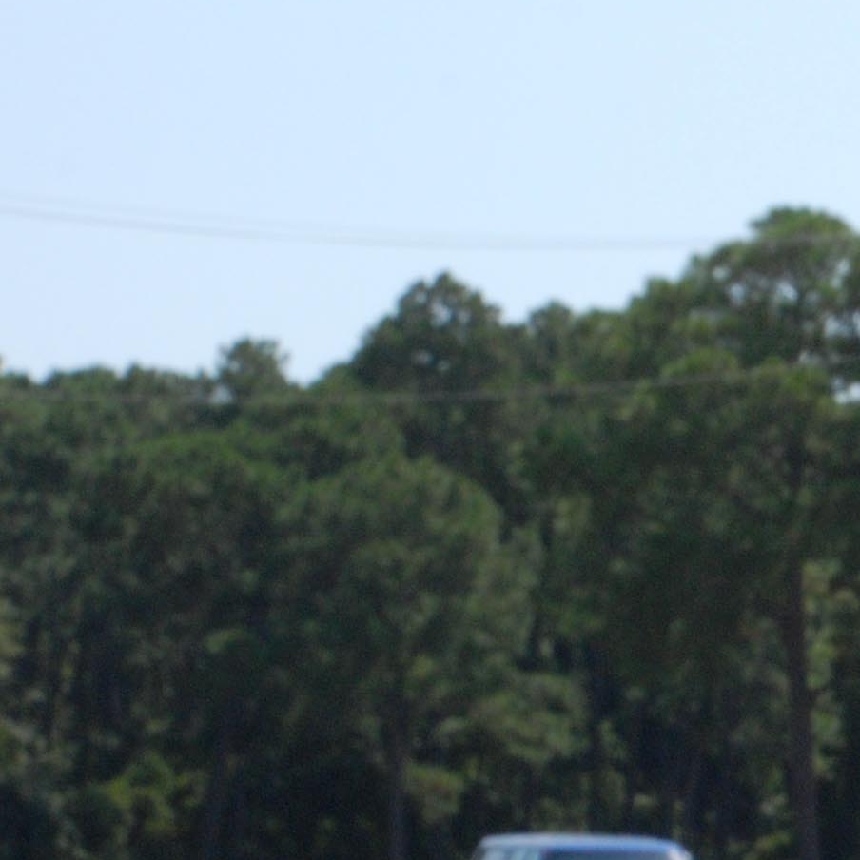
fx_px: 8910
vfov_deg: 5.5
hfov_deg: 5.4
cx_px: 1827
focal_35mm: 317
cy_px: 1038
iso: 400
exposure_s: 1/200
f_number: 18
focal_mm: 58
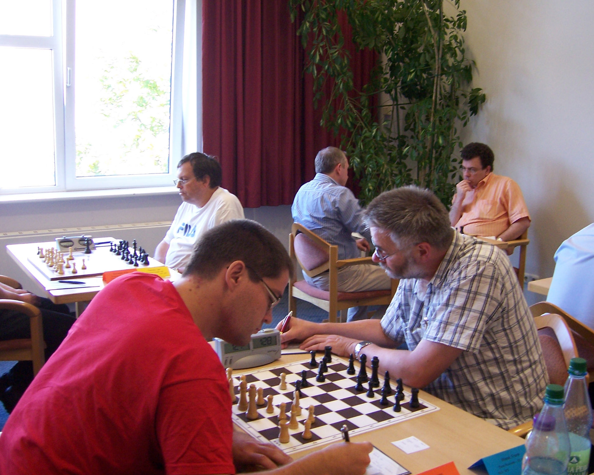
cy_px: 237
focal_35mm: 38
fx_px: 668
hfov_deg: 47.9
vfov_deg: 39.2
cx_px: 320
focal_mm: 6
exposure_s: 1/45
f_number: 3
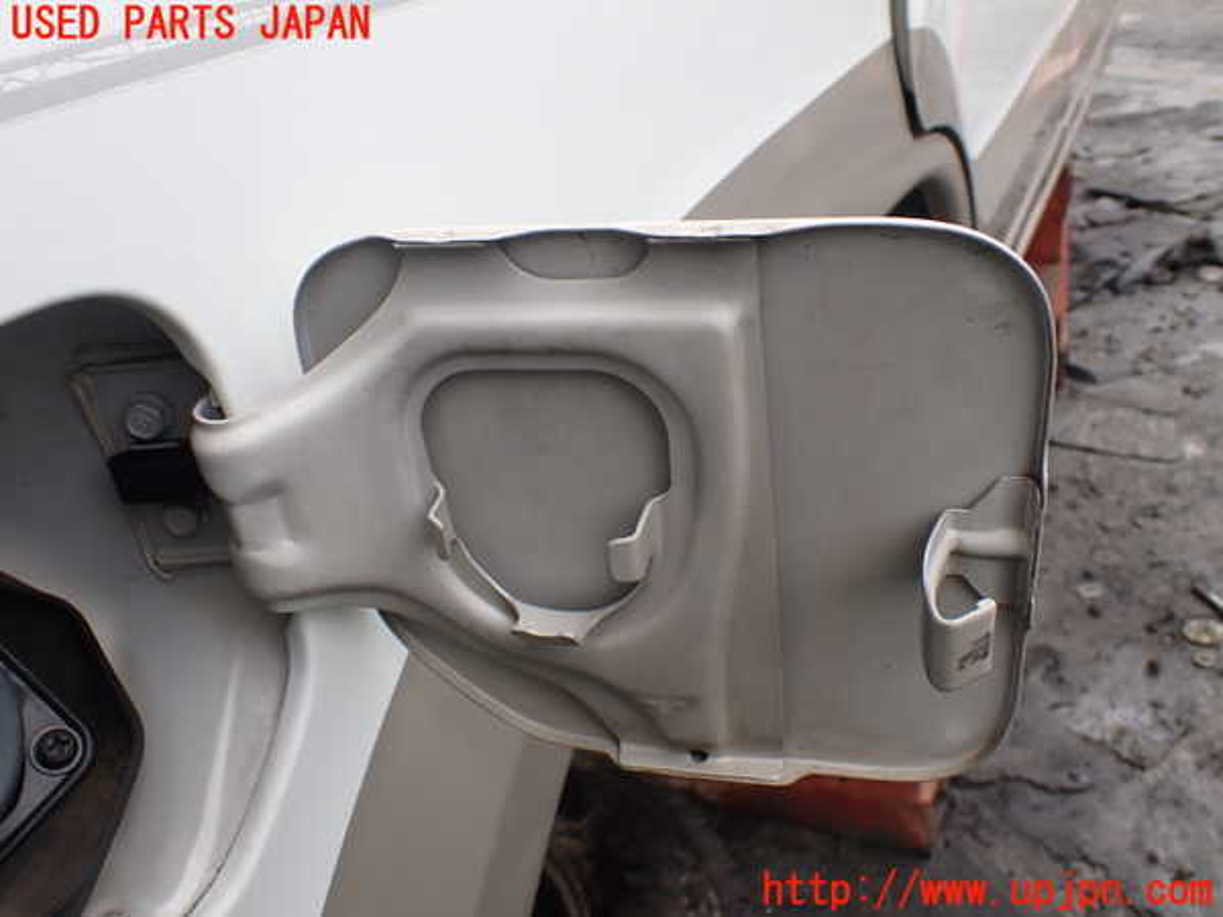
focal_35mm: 30
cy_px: 458
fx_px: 1060
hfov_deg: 60.0
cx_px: 612
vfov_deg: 46.8
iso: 100
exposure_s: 1/160
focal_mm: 5.4
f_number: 3.2
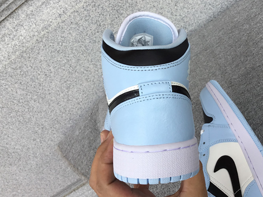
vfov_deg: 34.1
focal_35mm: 42
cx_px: 165
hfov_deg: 44.4
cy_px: 68
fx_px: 319
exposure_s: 1/273
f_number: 2.4
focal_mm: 3.3
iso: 25
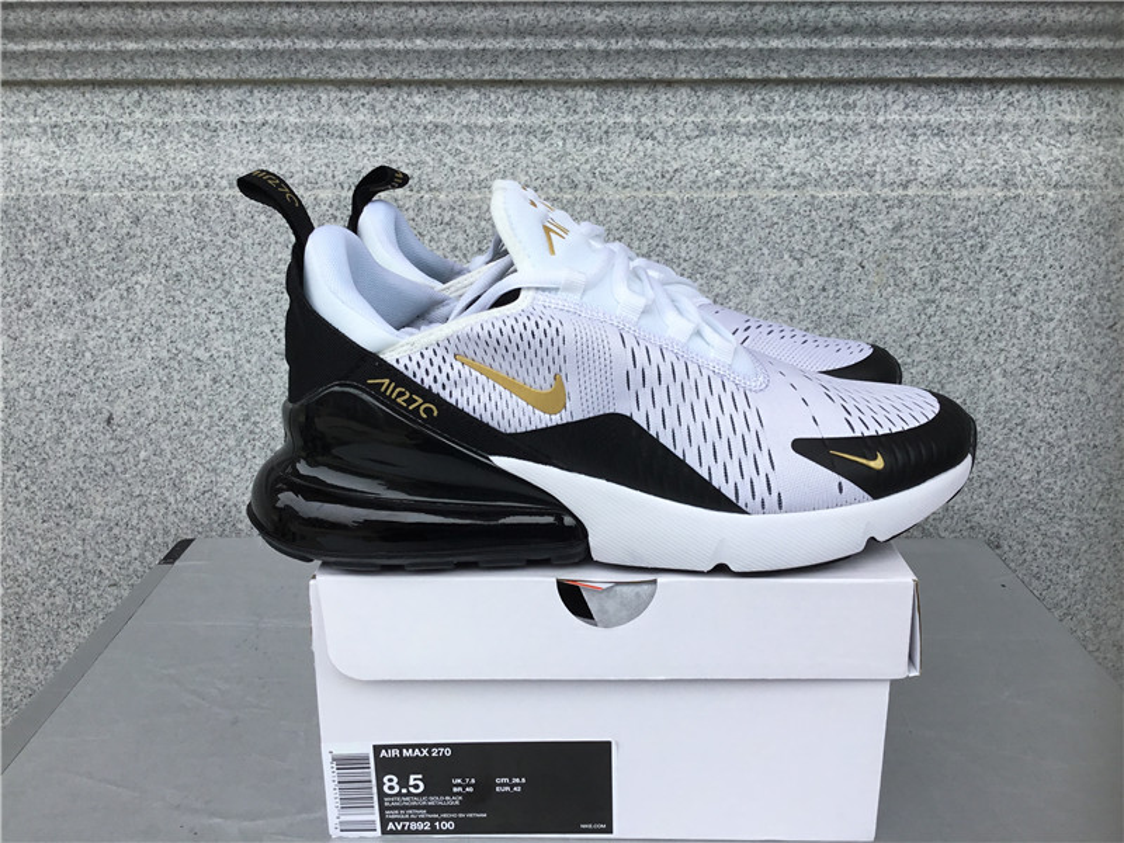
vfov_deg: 45.4
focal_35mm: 31
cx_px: 562
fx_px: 1007
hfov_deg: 58.4
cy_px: 422
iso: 25
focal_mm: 3.3
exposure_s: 1/466
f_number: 2.4
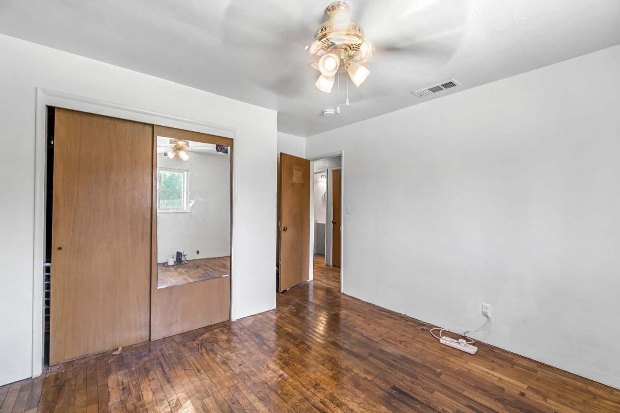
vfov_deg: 77.3
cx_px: 310
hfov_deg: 100.4
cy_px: 206
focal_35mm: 15
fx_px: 258
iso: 320
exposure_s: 1/13
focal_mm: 10
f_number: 8
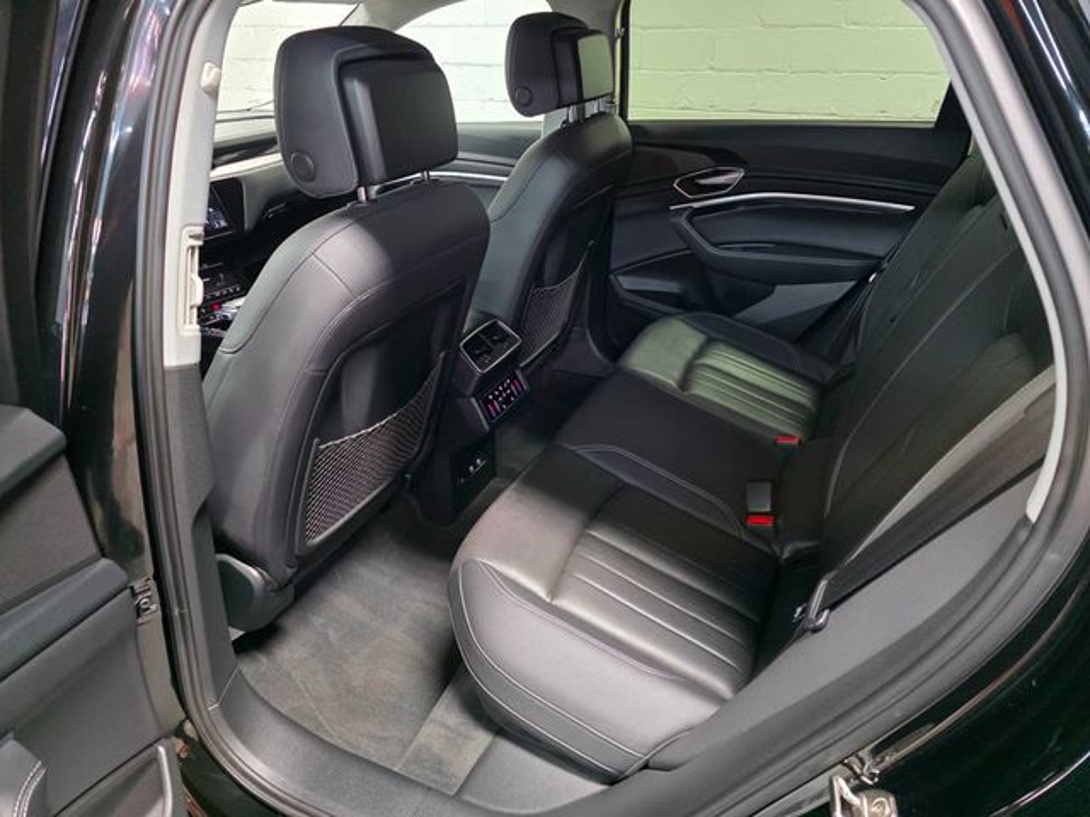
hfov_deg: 73.9
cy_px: 408
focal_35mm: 23
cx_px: 545
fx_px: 724
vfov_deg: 58.9
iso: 1250
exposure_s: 1/120
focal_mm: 6.3
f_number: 1.7
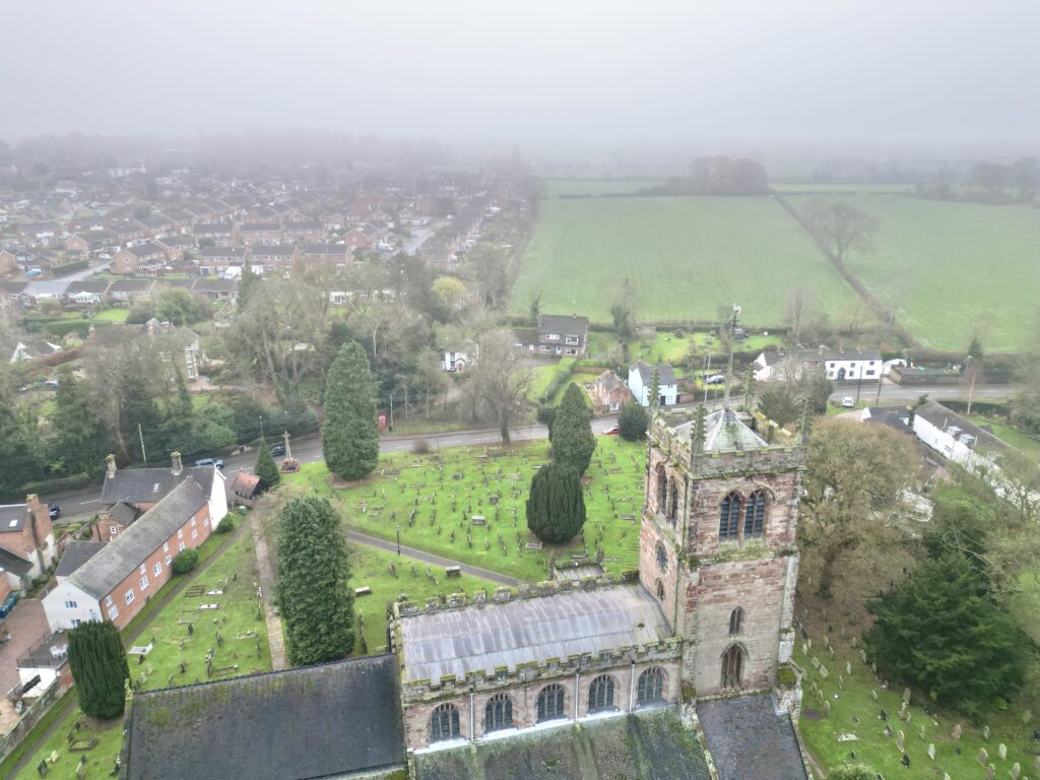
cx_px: 520
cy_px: 390
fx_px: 721
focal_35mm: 24
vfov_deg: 56.8
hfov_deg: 71.6
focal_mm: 6.72
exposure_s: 1/250
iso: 120
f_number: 1.7
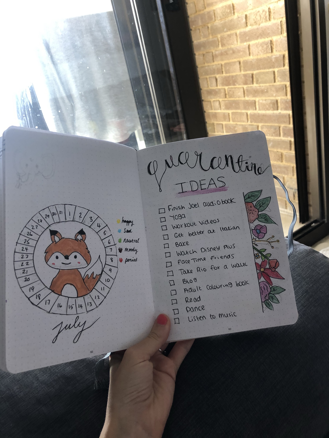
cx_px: 164
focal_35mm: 28
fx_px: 355
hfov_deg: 49.7
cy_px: 219
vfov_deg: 63.4
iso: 40
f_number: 1.8
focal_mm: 3.99
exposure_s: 1/15
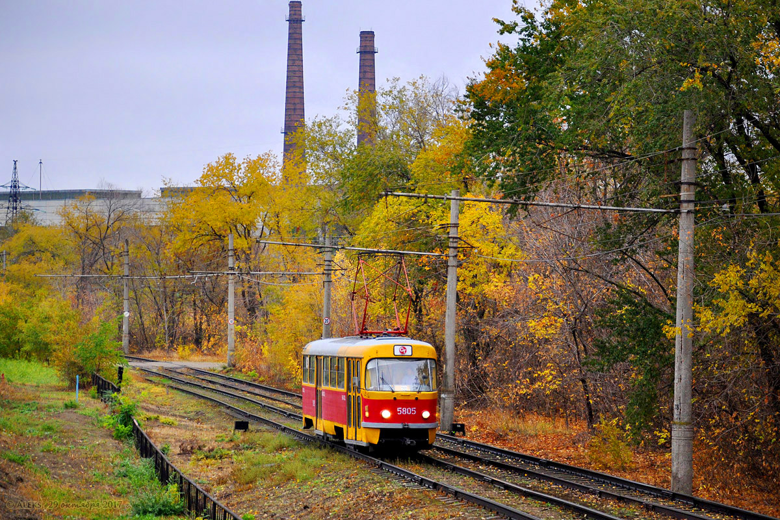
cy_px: 260
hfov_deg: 23.4
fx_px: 1885
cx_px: 390
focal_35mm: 87
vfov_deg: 15.7
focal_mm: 58
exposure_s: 1/200
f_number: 5
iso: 400
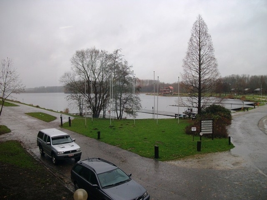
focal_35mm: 32
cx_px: 134
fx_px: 247
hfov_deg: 56.8
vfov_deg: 44.2
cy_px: 100
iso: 80
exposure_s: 1/160
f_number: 2.9
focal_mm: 5.7
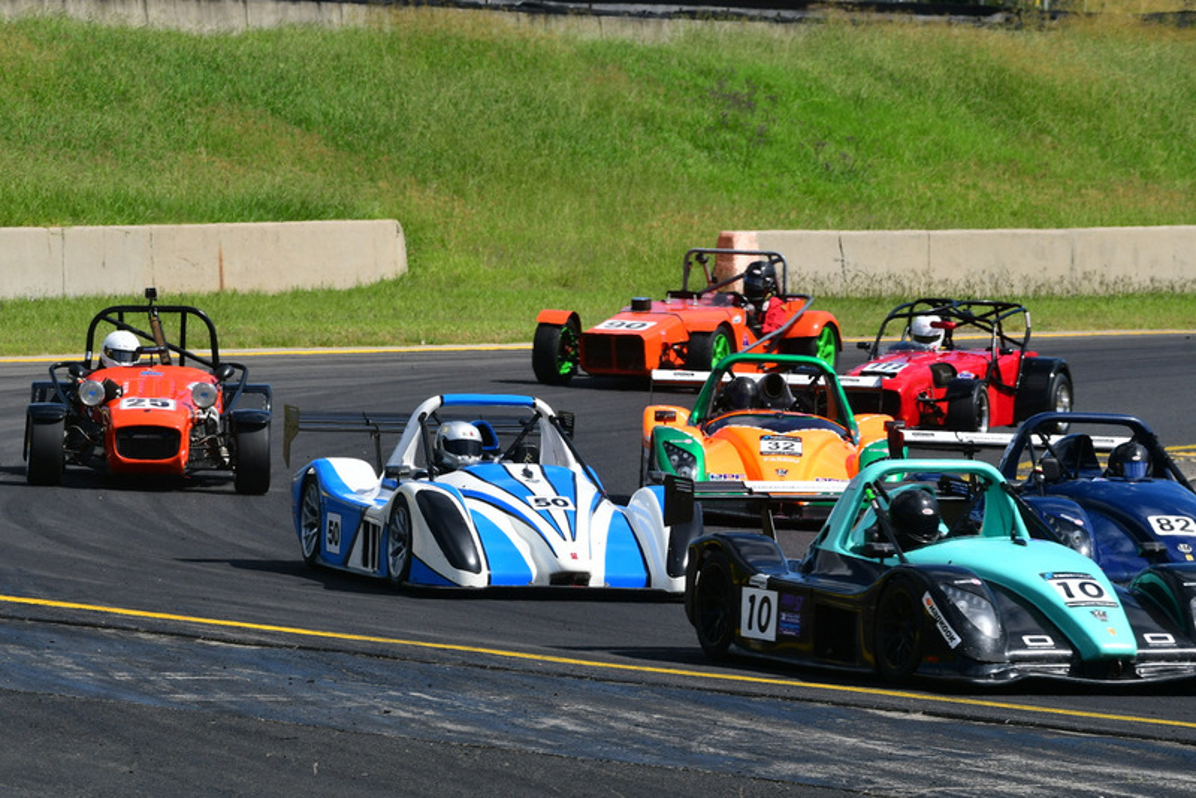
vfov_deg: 3.7
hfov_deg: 5.5
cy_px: 399
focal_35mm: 375
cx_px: 598
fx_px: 12462
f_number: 11
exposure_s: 1/640
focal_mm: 250
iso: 320
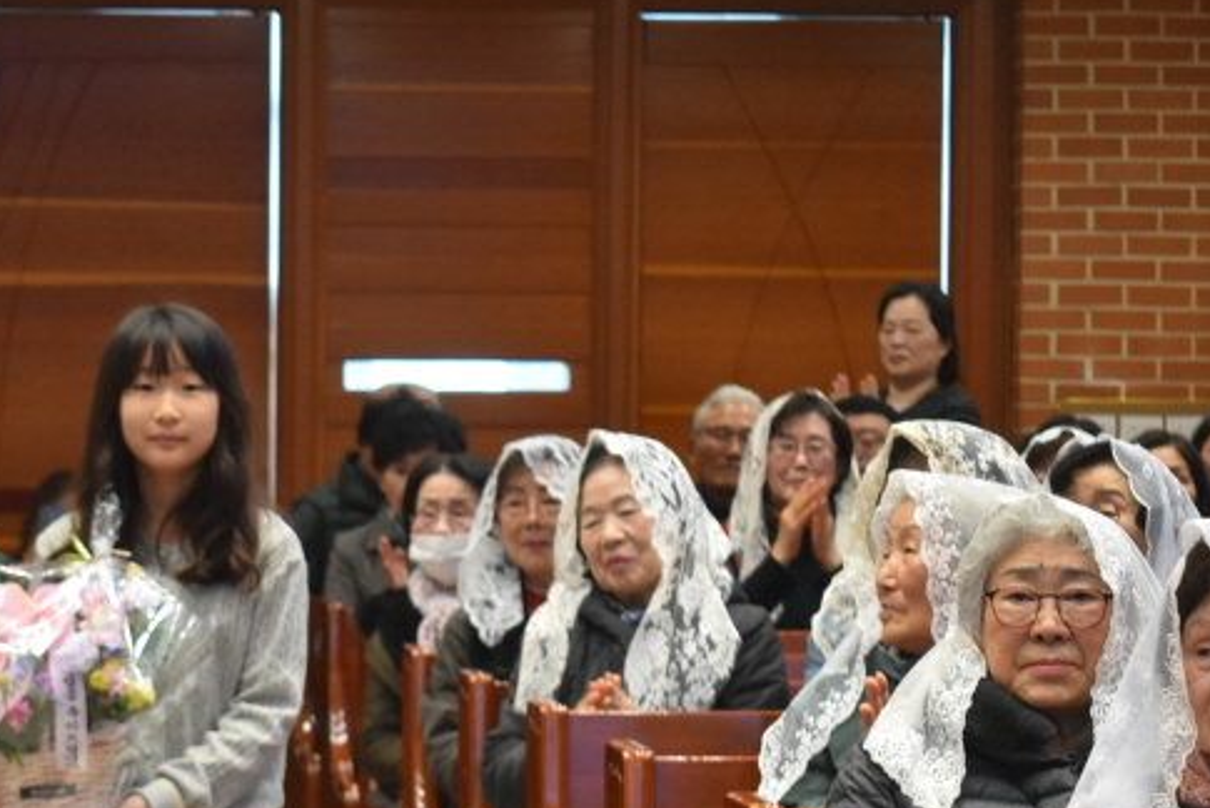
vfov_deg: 8.1
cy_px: 718
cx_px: 112
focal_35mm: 170
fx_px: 5718
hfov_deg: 12.0
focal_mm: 55
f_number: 5.6
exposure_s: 1/60
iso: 1400
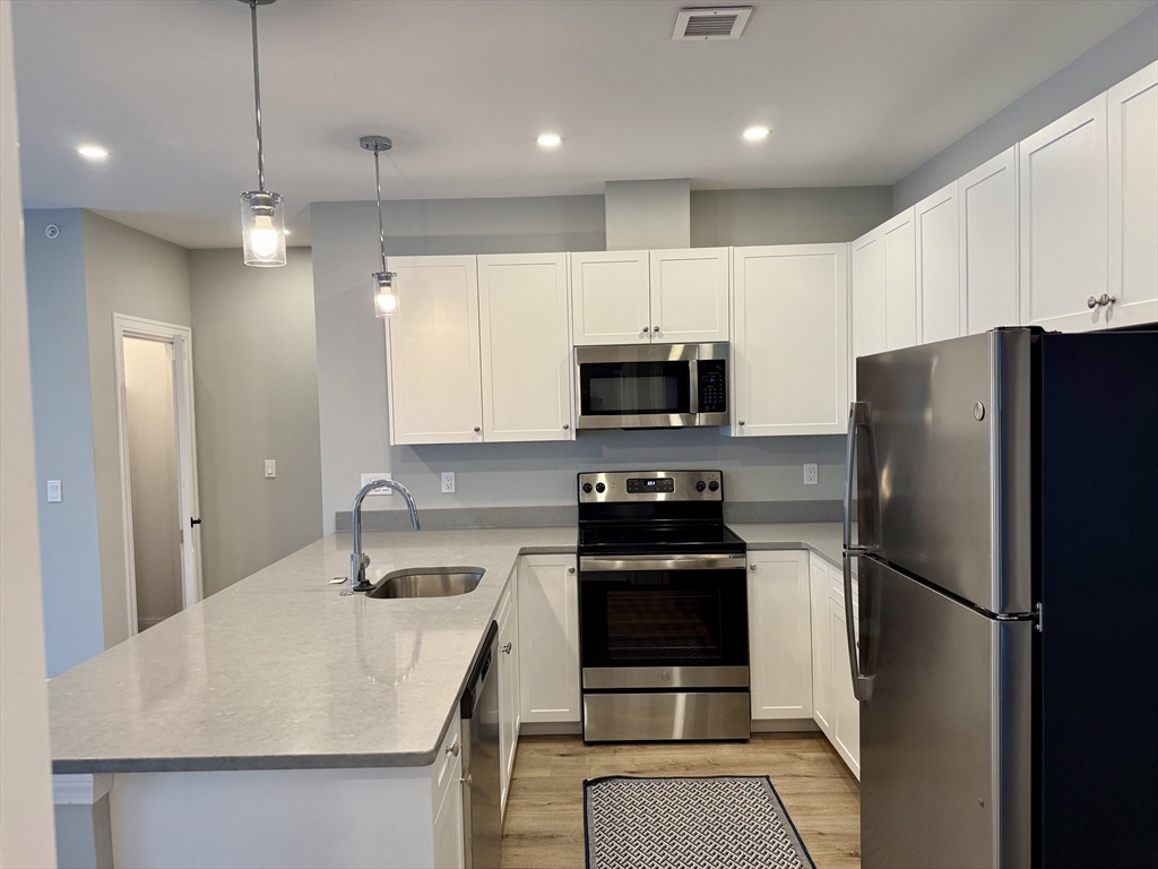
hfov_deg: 71.6
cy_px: 434
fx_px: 803
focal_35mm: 24
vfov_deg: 56.8
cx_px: 579
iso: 160
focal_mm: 6.76
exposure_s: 1/120
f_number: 1.78
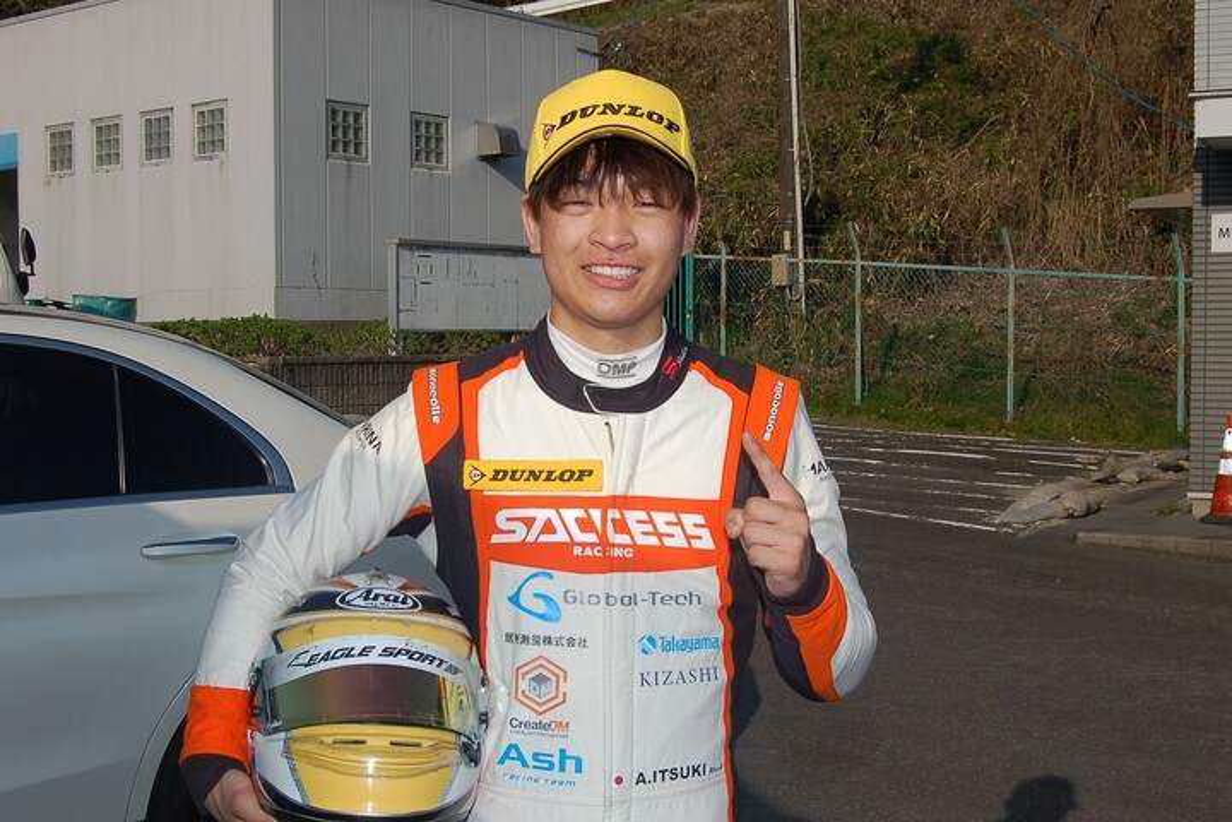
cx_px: 616
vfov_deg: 22.6
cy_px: 411
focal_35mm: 60
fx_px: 2053
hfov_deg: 33.4
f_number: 13
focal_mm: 40
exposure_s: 1/500
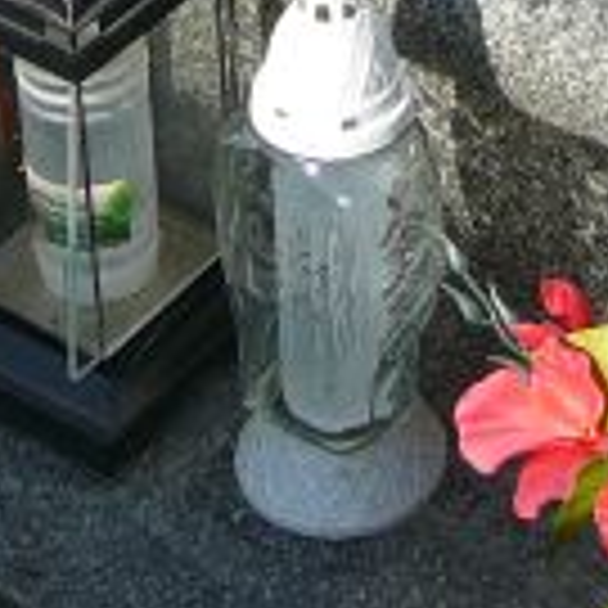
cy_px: -324
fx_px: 3239
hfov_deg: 10.6
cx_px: 662
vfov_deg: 10.3
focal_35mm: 163
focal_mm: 5.8
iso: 80
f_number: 3
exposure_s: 1/800
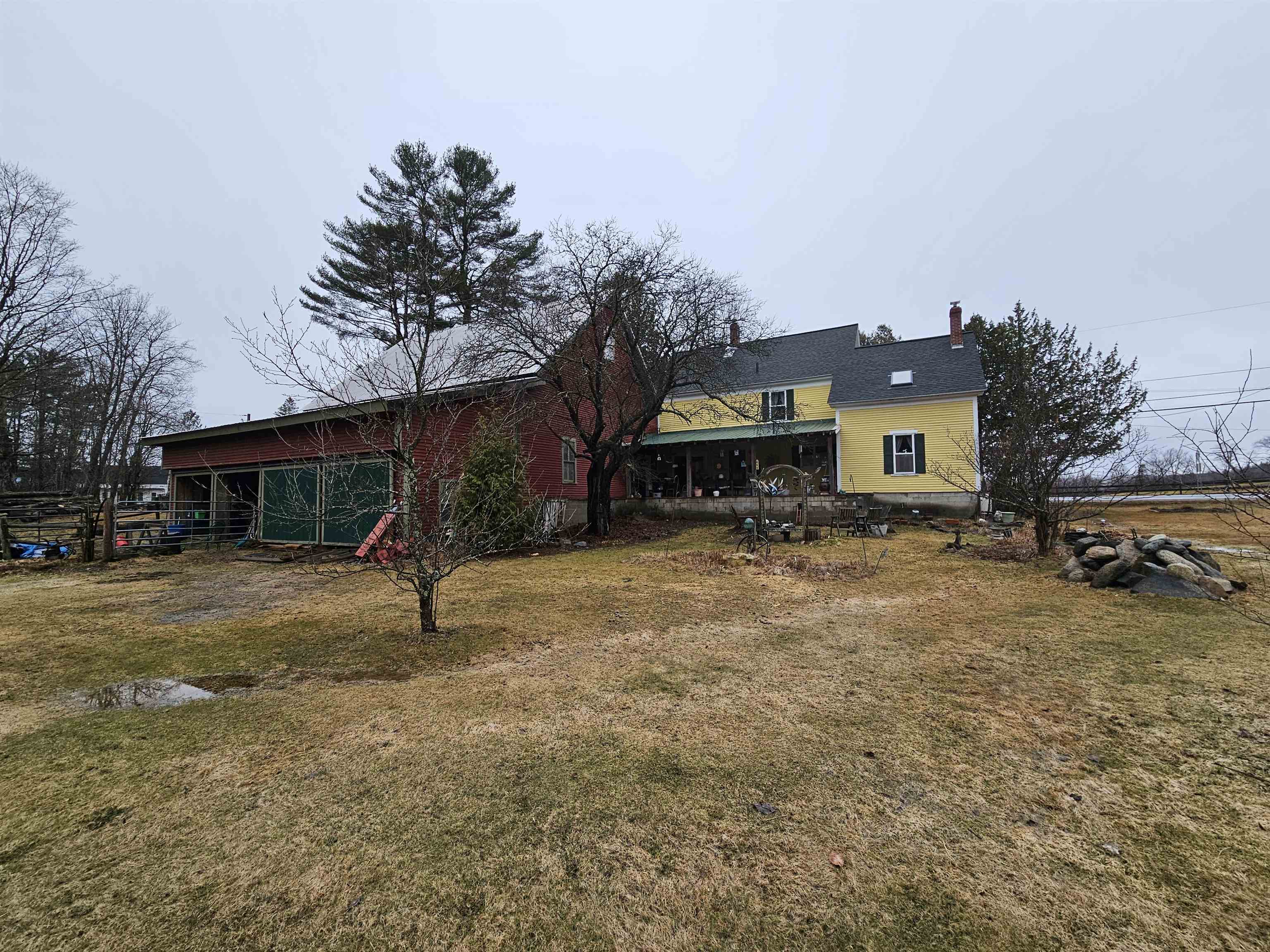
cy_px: 476
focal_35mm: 13
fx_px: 477
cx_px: 635
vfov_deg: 89.9
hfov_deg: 106.2
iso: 50
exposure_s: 1/965
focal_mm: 2.2
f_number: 2.2
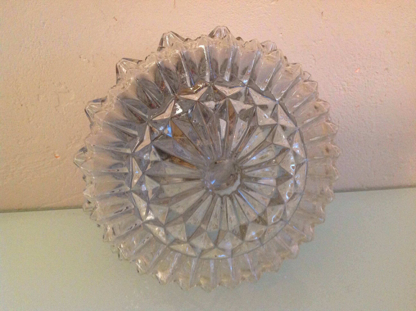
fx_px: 420
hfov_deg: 52.7
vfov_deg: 40.6
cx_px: 208
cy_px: 156
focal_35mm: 35
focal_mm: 4.28
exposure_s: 1/17
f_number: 2.4
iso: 500
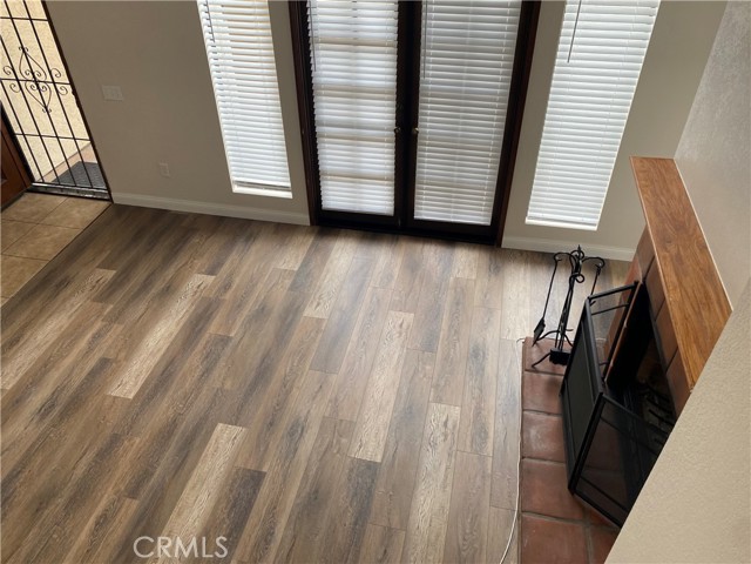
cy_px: 282
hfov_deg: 67.3
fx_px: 564
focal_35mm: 26
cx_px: 376
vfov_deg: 53.1
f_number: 1.8
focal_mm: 4.25
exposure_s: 1/122
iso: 64
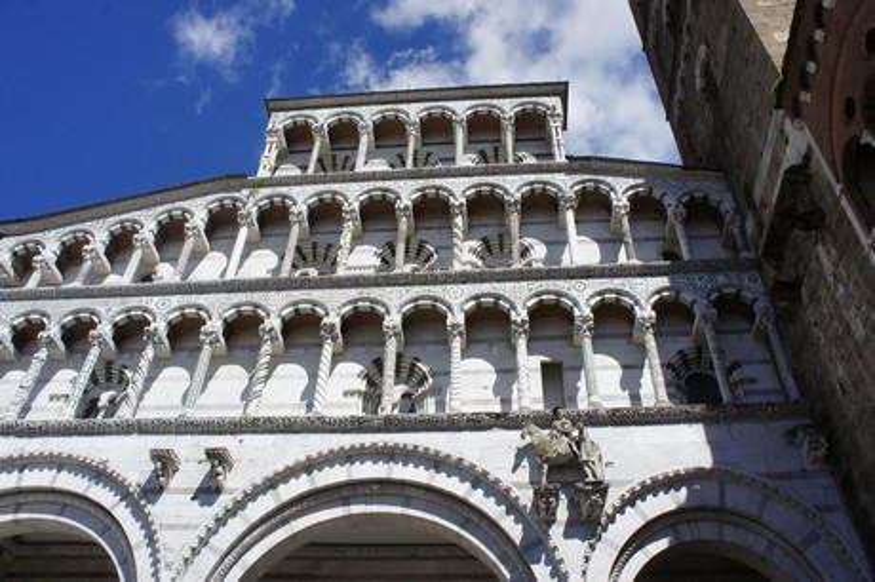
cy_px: 291
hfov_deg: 62.0
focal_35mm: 30
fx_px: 729
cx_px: 438
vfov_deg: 43.5
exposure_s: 1/250
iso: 200
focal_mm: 20
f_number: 11
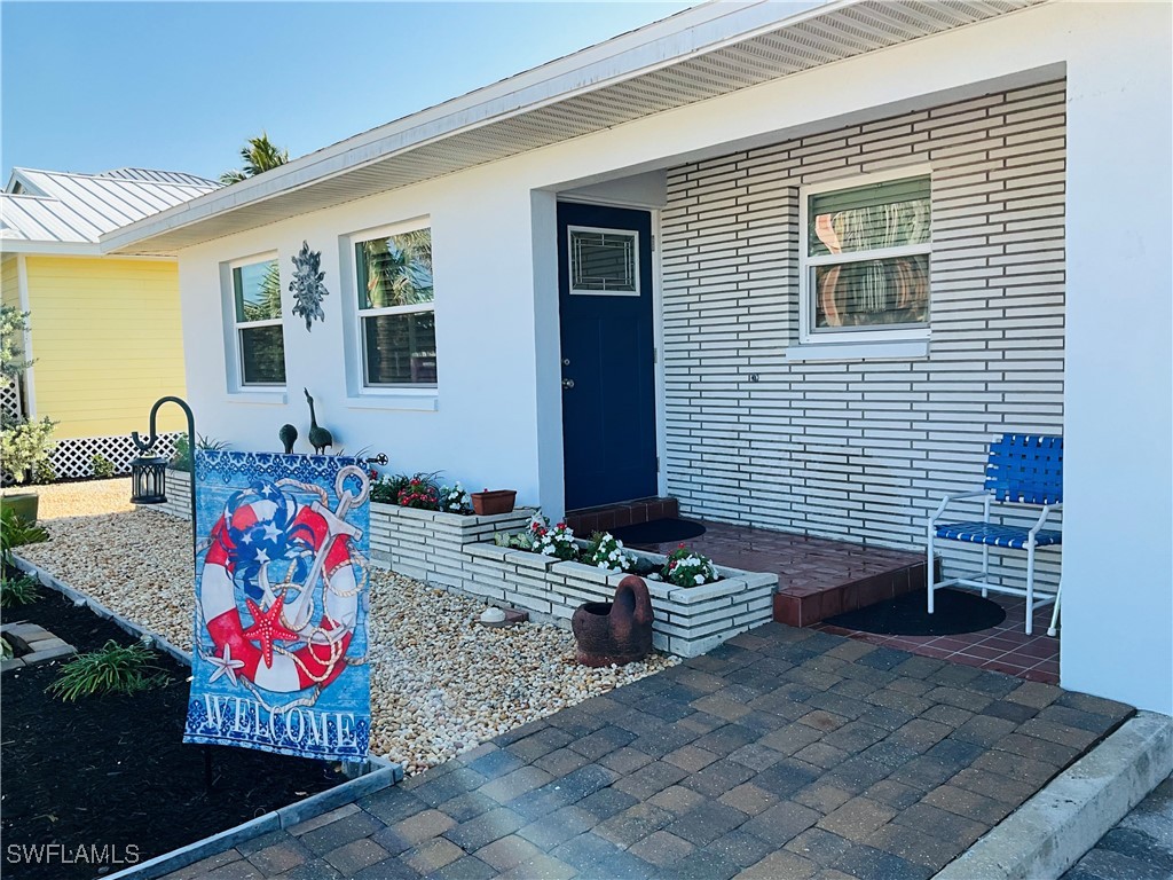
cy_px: 440
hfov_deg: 61.7
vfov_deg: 48.2
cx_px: 586
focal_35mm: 29
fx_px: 983
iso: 25
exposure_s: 1/642
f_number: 1.8
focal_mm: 3
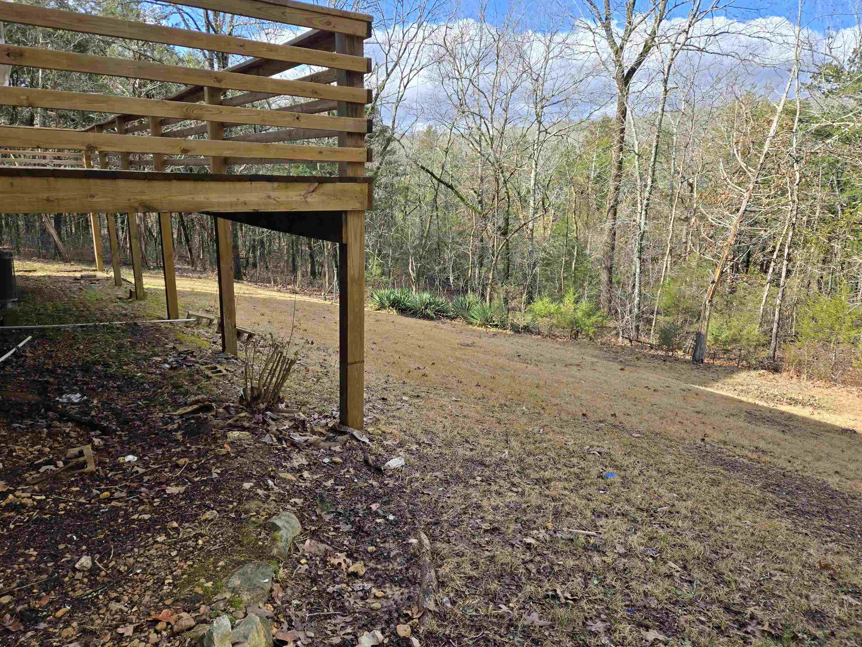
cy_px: 316
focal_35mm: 24
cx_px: 428
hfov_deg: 71.6
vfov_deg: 56.8
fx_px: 598
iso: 25
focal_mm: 5.4
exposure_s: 1/633
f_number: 1.8
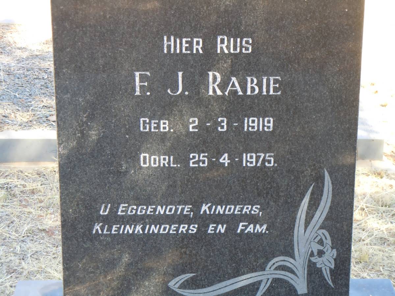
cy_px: 148
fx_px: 1164
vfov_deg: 14.5
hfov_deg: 19.3
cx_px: 198
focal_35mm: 102
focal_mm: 18.3
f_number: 4.5
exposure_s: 1/40
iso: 200
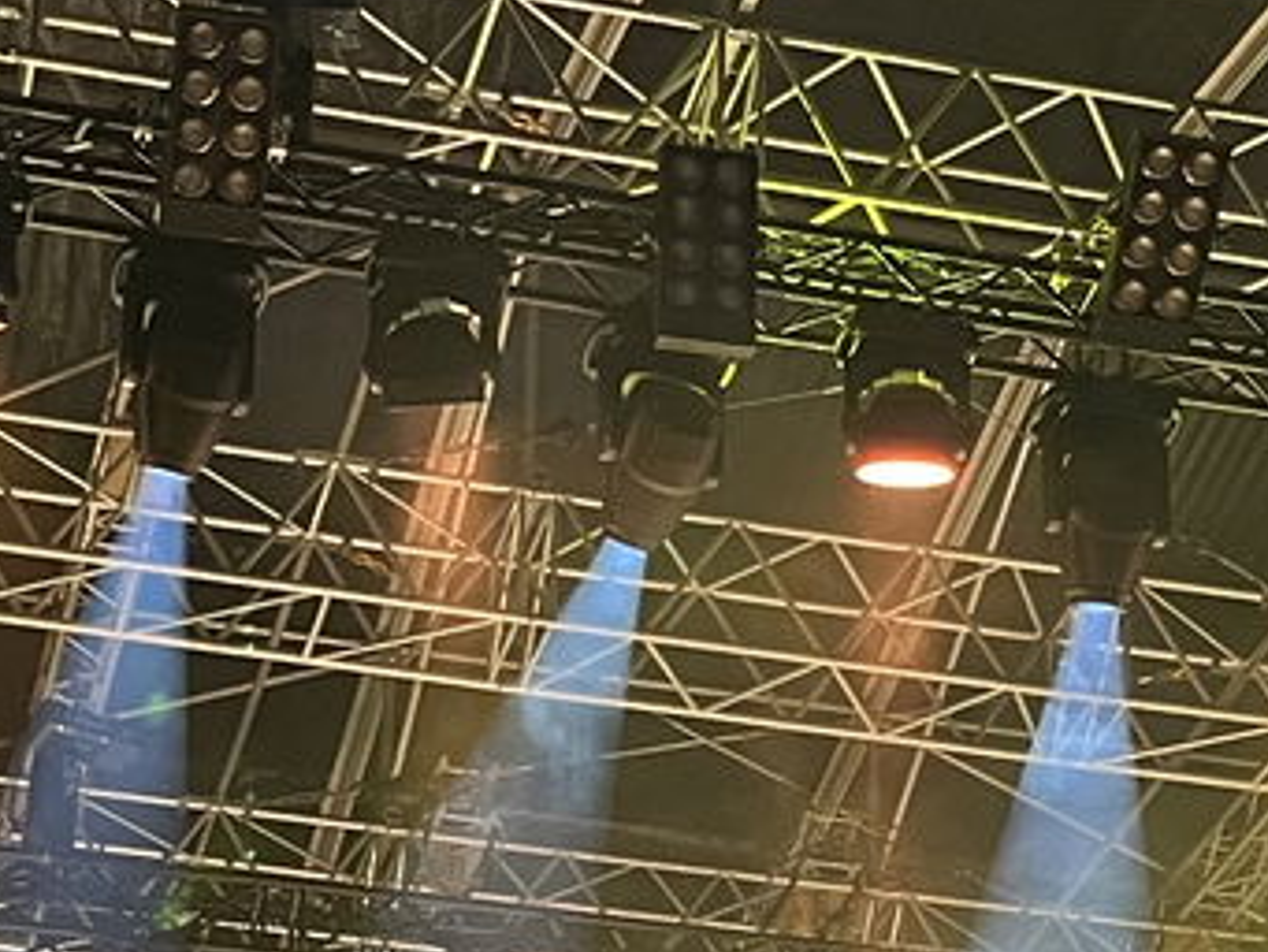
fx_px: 4470
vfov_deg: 11.7
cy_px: 1346
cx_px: 688
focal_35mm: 122
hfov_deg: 16.1
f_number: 1.6
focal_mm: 5.1
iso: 250
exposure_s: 1/50
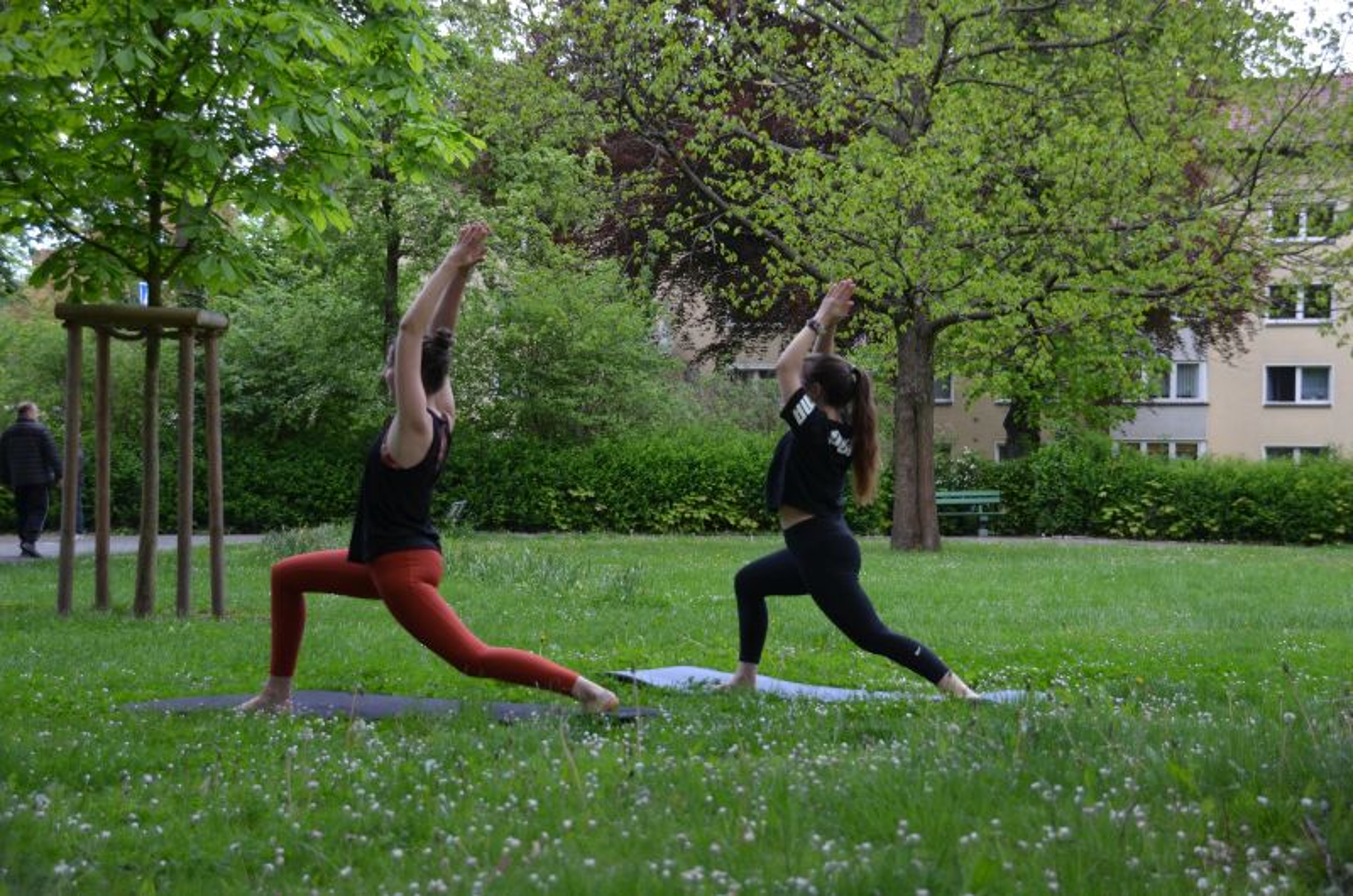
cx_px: 676
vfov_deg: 20.5
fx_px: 2476
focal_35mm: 66
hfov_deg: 30.6
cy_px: 448
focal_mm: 44
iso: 250
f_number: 5.6
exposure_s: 1/125
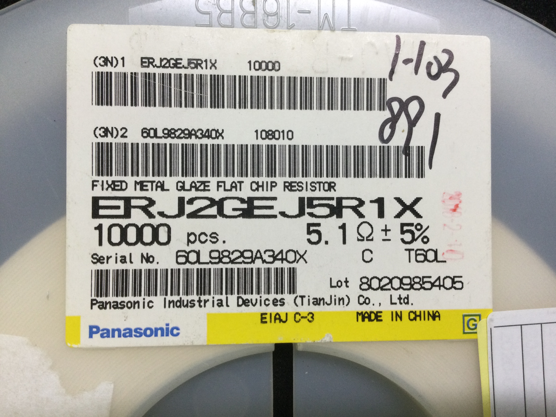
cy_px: 208
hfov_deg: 58.4
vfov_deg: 45.4
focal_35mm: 31
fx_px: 498
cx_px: 278
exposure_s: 1/30
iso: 25
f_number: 2.4
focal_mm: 3.3
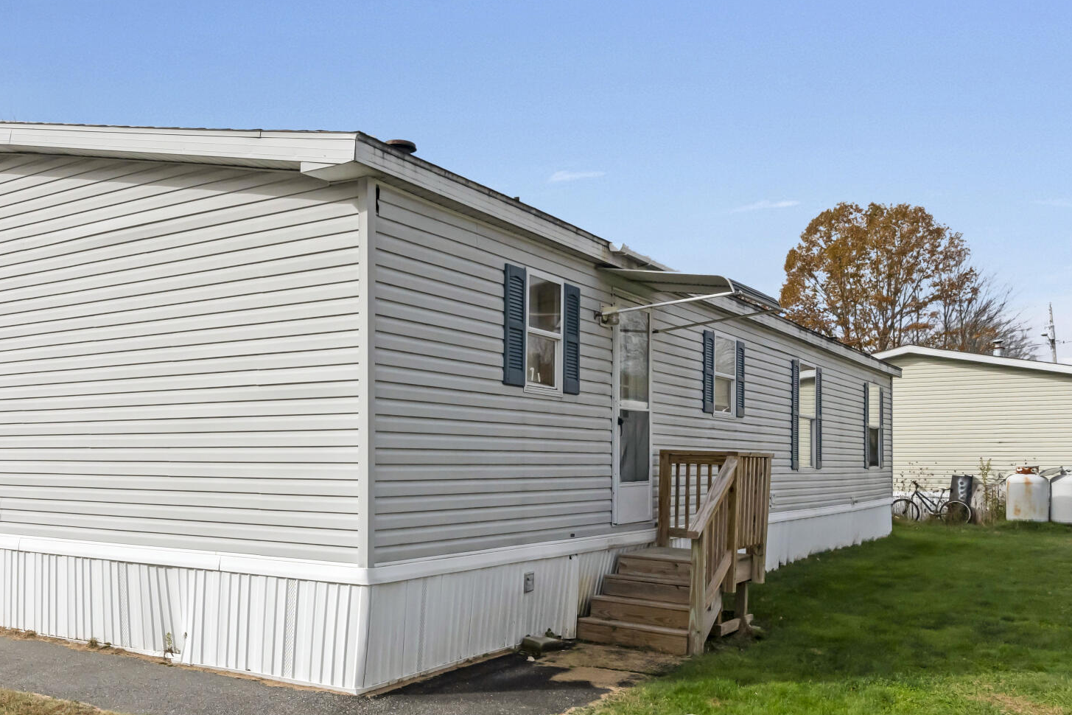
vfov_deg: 39.9
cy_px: 408
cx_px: 342
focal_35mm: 33
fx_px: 983
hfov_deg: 55.8
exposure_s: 1/4000
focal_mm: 16
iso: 800
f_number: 8
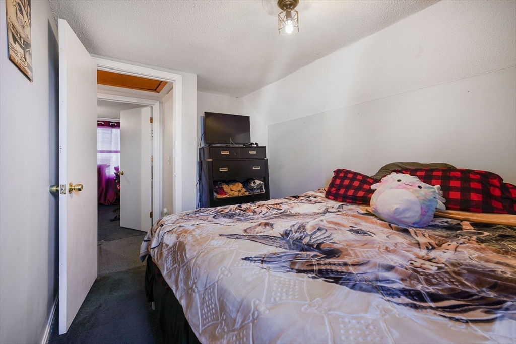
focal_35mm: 16
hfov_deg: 96.7
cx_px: 258
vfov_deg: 73.8
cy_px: 172
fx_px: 229
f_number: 8
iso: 100
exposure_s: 1/1.67
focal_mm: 16
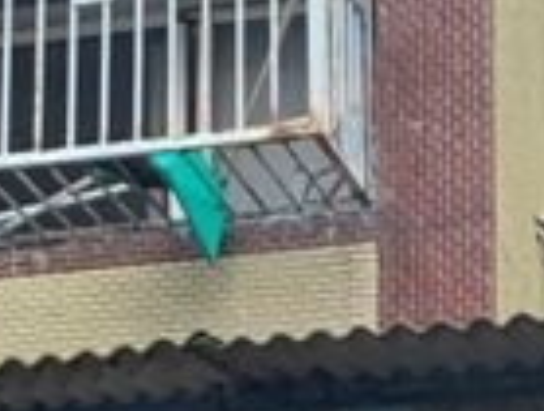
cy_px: 497
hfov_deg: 11.0
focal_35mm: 179
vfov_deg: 8.2
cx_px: 254
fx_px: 2820
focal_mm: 4.25
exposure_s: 1/111
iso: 100
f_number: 1.8
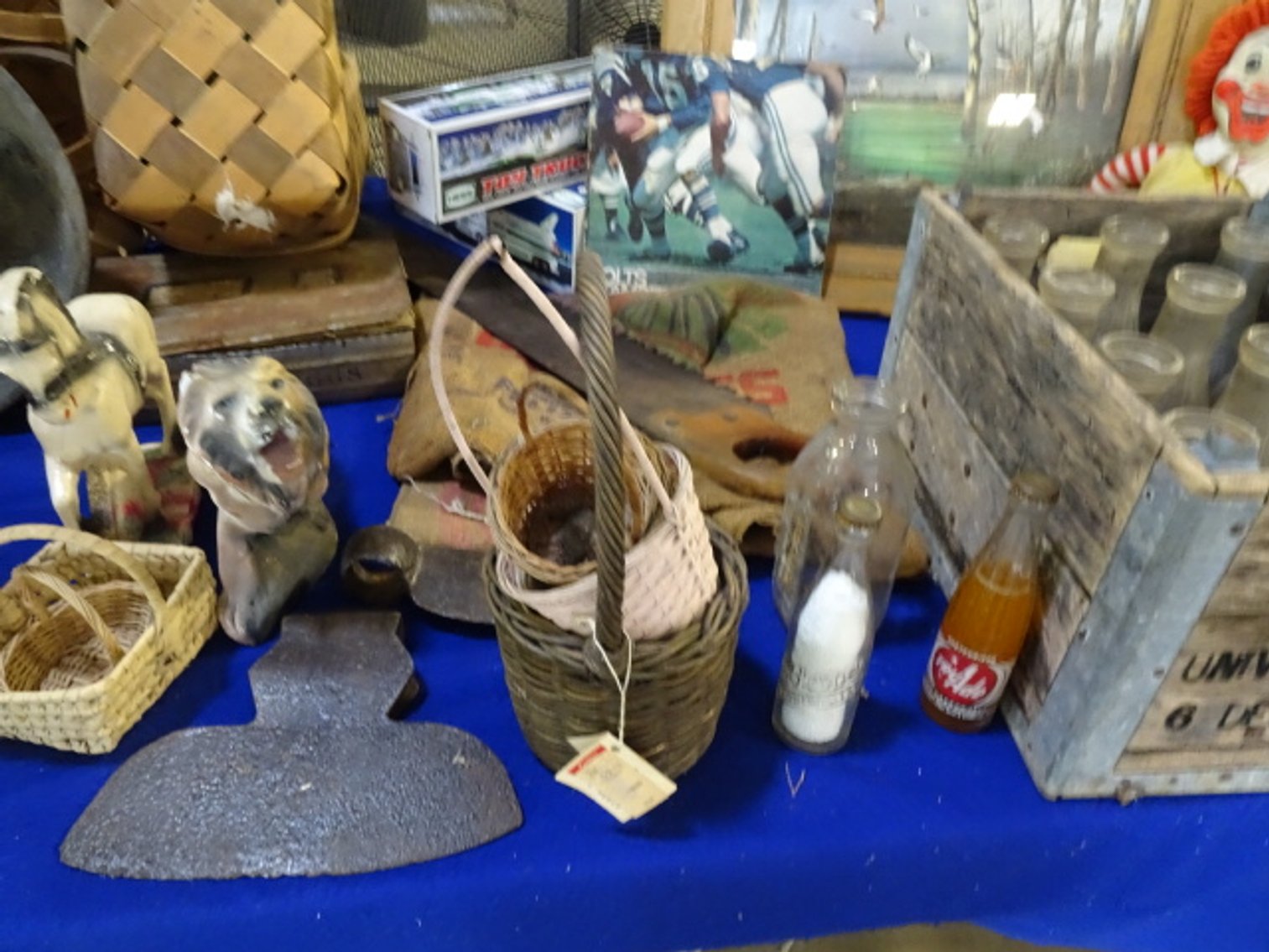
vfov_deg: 56.8
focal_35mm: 24
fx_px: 880
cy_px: 476
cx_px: 634
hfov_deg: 71.6
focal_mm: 4.1
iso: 800
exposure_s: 1/15
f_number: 3.5
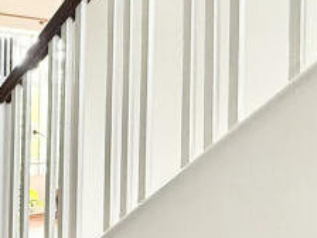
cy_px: 108
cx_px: 14
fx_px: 586
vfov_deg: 22.9
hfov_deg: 28.7
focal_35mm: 64
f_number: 2.2
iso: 320
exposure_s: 1/82
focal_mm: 2.22
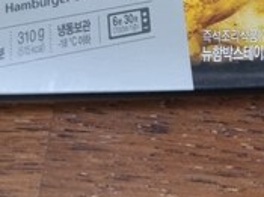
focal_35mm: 134
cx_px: 341
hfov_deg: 14.2
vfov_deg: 9.6
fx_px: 1021
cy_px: -297
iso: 250
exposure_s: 1/60
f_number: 1.8
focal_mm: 5.4
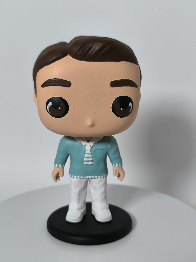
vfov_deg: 41.2
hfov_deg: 31.5
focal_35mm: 46
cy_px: 131
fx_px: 347
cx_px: 98
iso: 200
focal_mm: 6.14
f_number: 1.65
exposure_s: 1/100
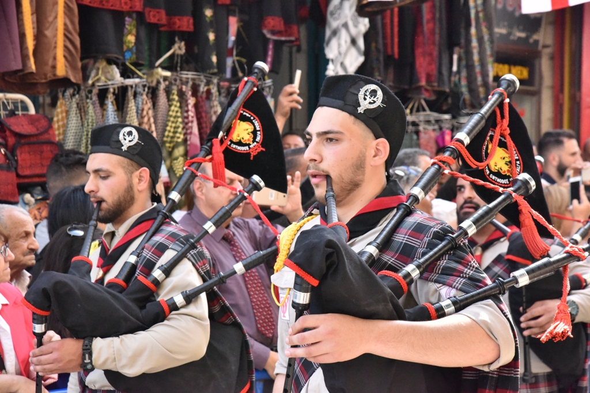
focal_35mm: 95
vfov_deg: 14.4
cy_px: 196
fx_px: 1557
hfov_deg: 21.5
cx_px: 295
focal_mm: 95
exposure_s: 1/1250
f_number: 10
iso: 6400
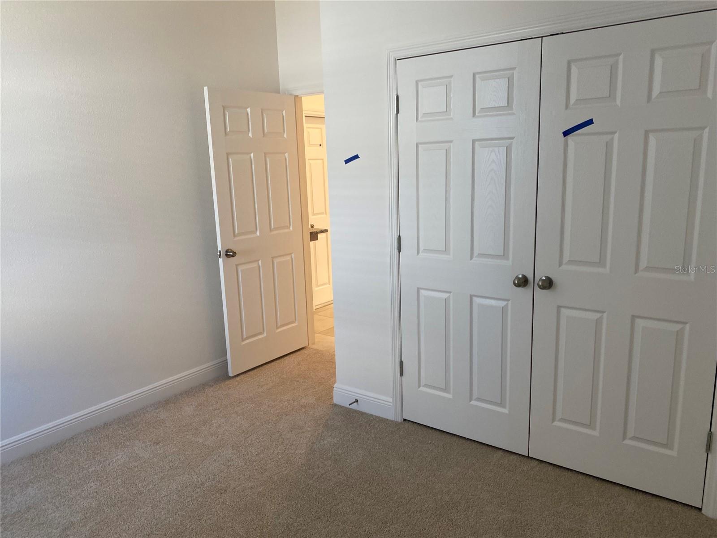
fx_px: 539
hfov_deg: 67.3
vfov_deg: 53.1
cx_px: 358
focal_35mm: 26
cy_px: 269
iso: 100
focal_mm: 4.25
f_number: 1.8
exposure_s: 1/60
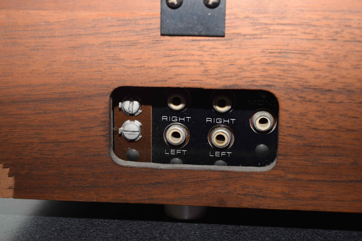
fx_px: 724
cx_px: 181
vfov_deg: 18.9
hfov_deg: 28.1
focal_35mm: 72
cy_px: 120
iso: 100
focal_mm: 48
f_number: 8
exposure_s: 1/60
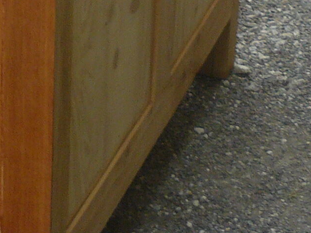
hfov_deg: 11.1
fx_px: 1572
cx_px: -42
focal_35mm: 175
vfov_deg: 7.9
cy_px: -325
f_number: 3.2
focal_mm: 6
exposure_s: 1/100
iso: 100
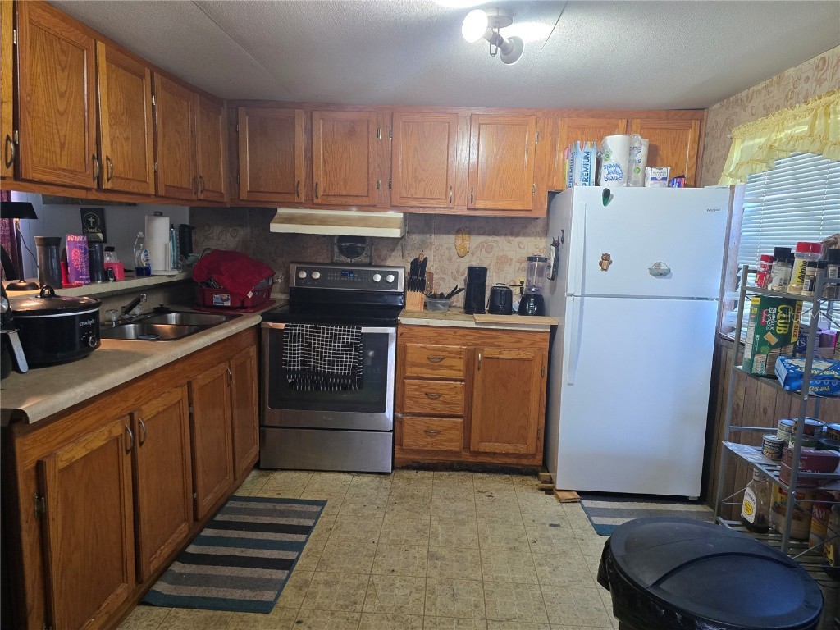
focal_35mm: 23
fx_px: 558
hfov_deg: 73.9
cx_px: 420
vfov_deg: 58.9
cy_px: 315
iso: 400
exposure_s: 1/120
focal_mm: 6.3
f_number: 1.7
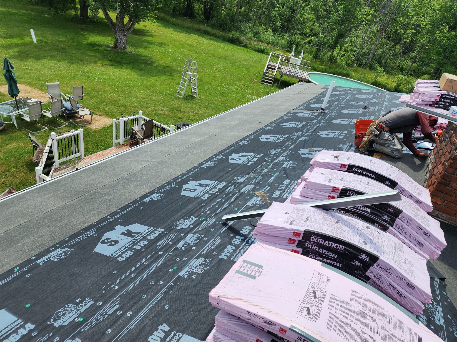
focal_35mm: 23
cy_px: 171
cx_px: 228
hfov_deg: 73.9
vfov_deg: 58.9
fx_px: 304
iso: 12
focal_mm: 6.4
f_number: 1.8
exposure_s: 1/1228
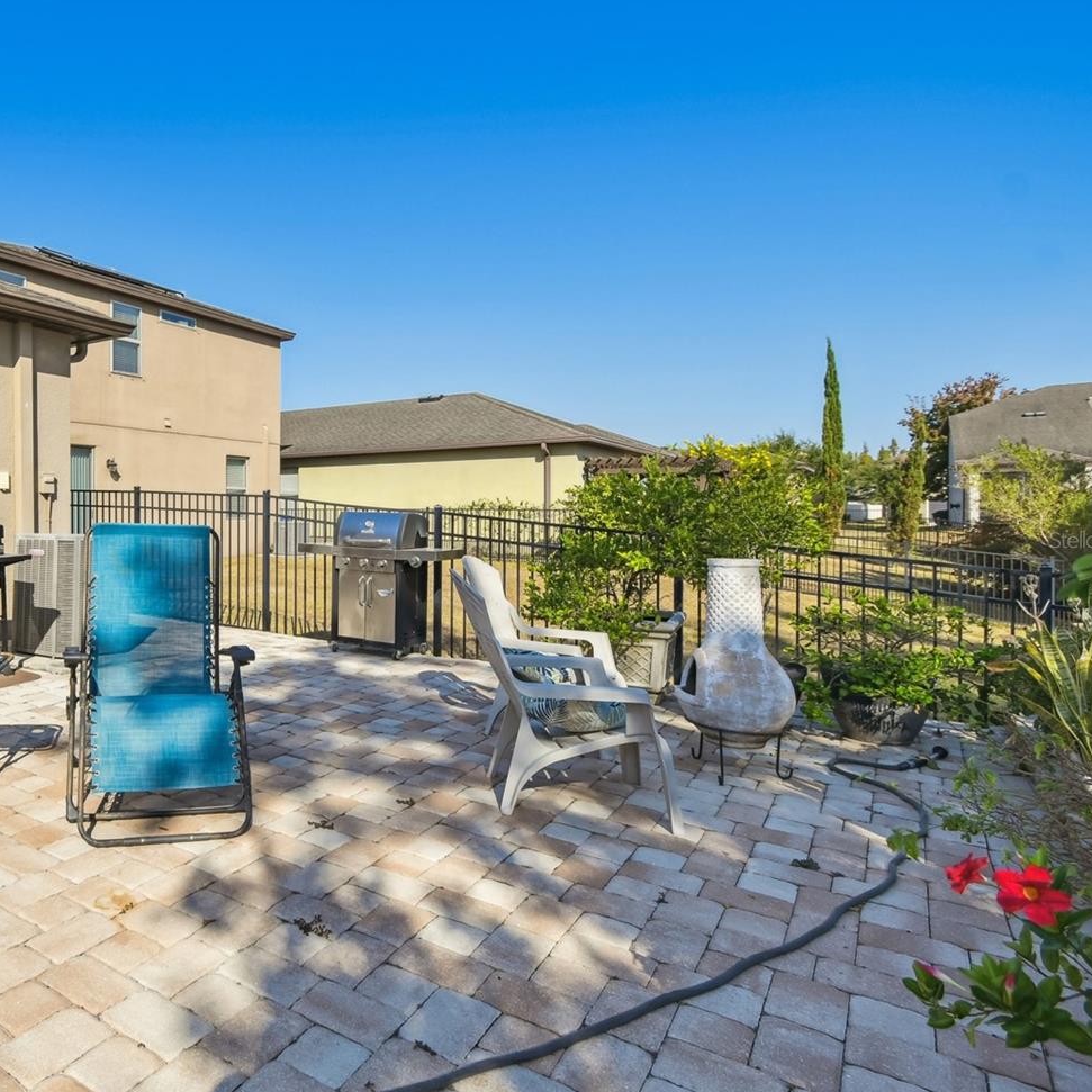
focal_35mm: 21
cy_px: 540
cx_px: 250
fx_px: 749
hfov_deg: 66.8
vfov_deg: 72.1
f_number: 7.1
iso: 100
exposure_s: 1/640
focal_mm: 10
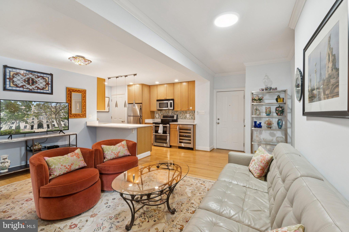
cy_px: 116
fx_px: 145
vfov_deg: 77.3
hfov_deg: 100.4
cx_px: 174
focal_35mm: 15
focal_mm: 10
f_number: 7.1
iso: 200
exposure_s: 1/6
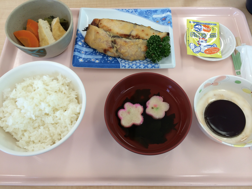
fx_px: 218
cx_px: 126
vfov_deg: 46.8
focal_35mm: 30
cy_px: 94
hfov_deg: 60.0
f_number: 2.2
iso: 50
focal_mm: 4.12
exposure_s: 1/60
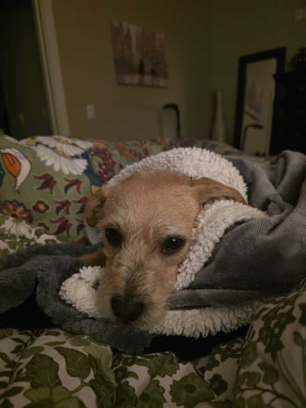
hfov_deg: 58.9
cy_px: 204
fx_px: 271
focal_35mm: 23
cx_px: 153
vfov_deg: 73.9
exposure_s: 1/40
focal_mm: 6.3
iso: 1600
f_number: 1.7
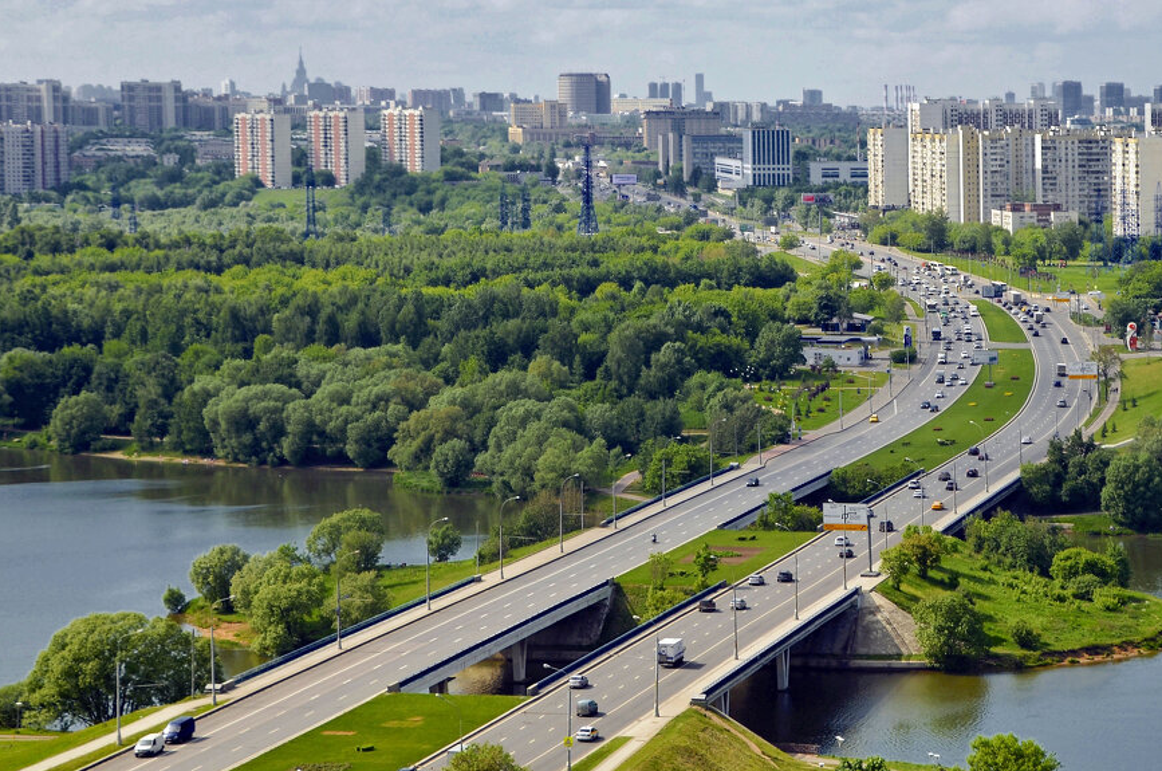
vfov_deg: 12.6
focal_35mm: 108
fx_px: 3480
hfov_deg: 18.9
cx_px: 771
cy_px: 319
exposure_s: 1/100
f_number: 11
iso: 100
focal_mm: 52
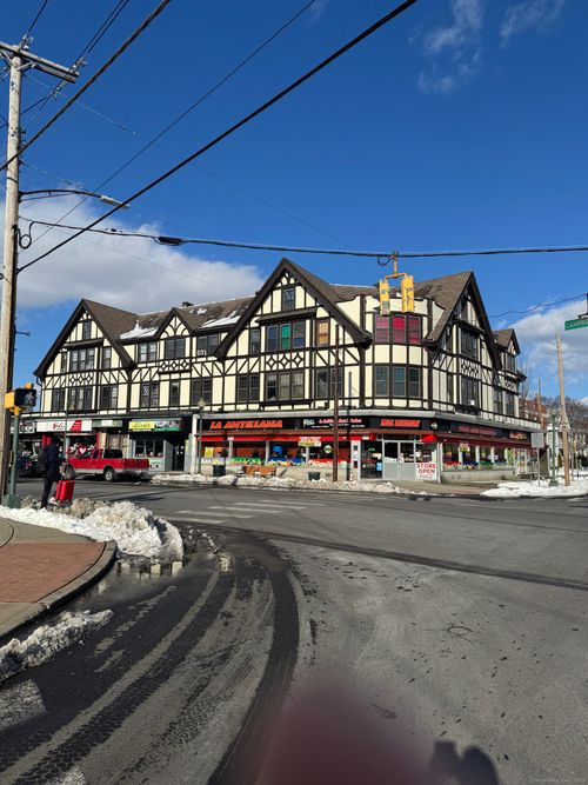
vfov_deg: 71.6
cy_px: 392
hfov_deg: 56.8
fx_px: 544
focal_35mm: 24
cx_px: 294
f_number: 1.78
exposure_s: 1/7937
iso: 80
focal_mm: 6.76
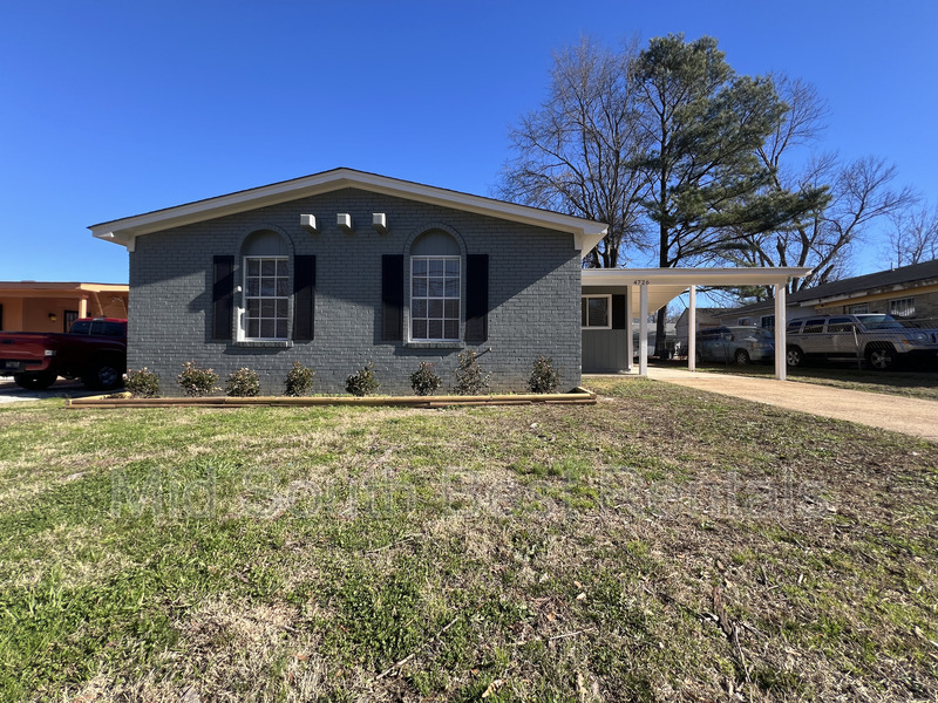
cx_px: 469
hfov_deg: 106.2
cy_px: 352
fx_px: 352
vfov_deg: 89.9
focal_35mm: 13
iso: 32
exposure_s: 1/622
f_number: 1.8
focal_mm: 1.57
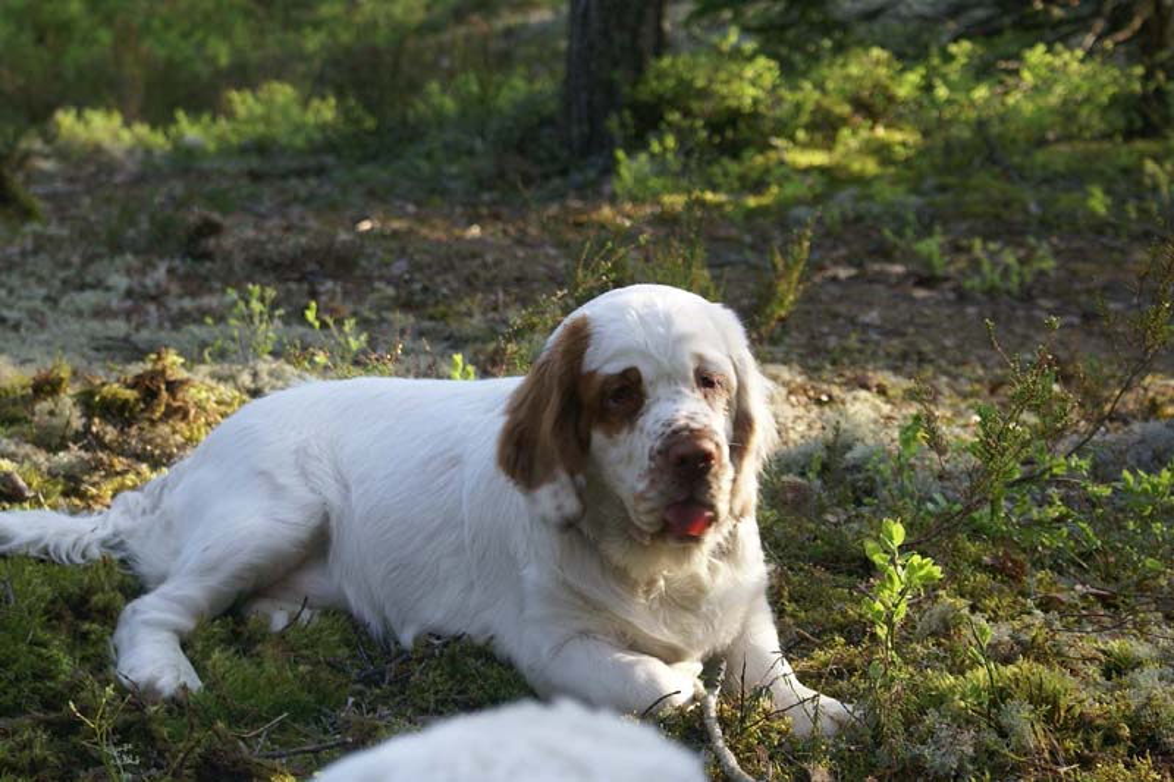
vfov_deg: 15.2
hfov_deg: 22.6
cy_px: 391
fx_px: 2934
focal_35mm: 90
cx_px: 587
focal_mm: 60
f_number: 5.6
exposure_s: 1/100
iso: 160
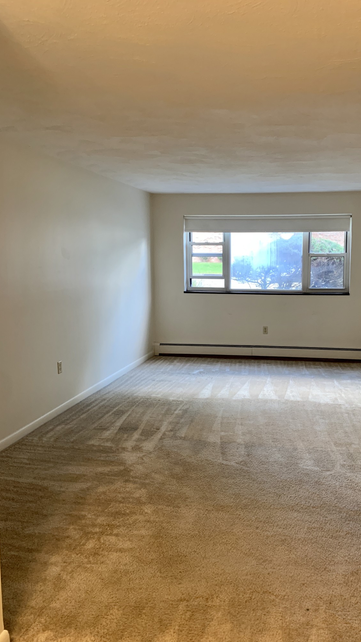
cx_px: 245
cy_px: 321
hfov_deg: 39.6
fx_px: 494
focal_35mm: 29
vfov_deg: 66.1
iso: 200
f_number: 1.8
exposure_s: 1/60
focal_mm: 4.25
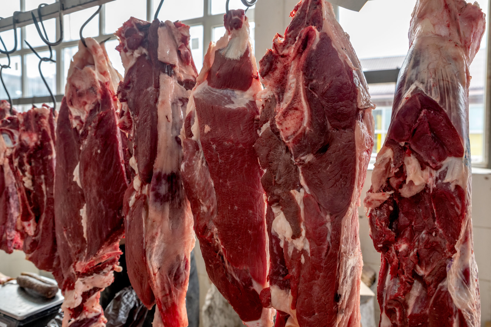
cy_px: 164
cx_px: 246
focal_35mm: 31
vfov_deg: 42.3
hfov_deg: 60.3
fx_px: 422
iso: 800
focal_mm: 31
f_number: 5.6
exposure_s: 1/250
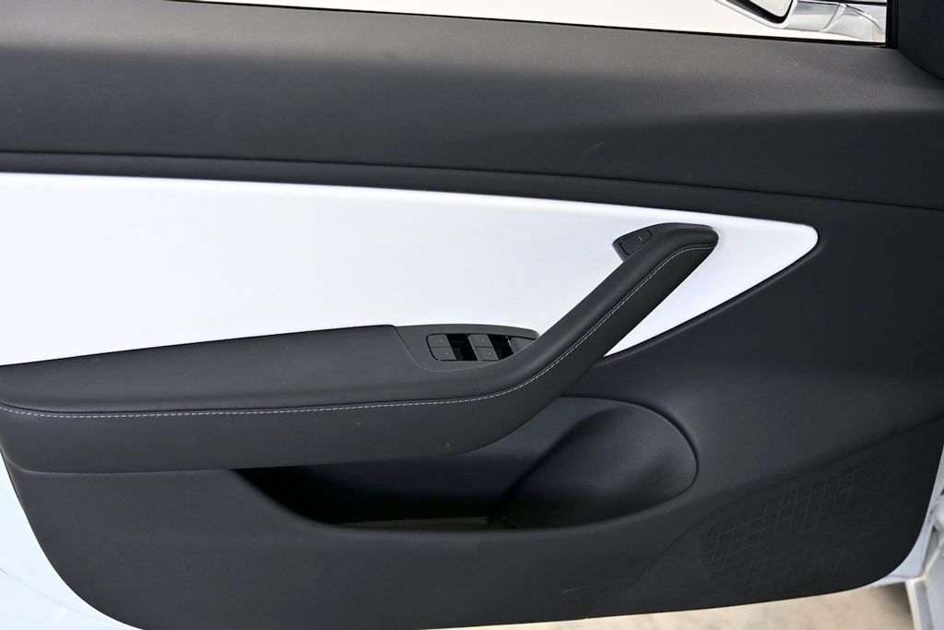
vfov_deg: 24.2
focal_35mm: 56
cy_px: 315
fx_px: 1469
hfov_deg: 35.6
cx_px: 472
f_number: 5
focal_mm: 56
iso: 2000
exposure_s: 1/400
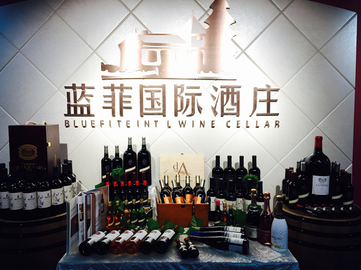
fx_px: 302
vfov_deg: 48.2
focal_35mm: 29
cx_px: 180
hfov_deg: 61.7
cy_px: 135
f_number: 2.2
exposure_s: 1/100
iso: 50
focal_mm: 4.15
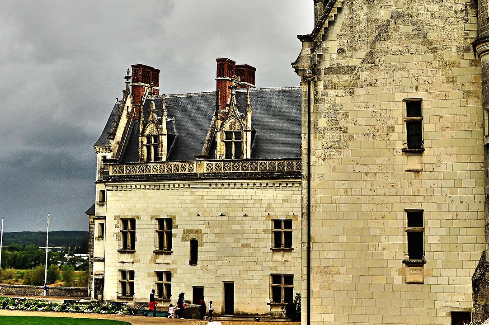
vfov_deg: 19.0
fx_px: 963
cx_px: 393
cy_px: 75
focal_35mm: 71
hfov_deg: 27.9
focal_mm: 32
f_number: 16
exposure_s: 1/125
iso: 320
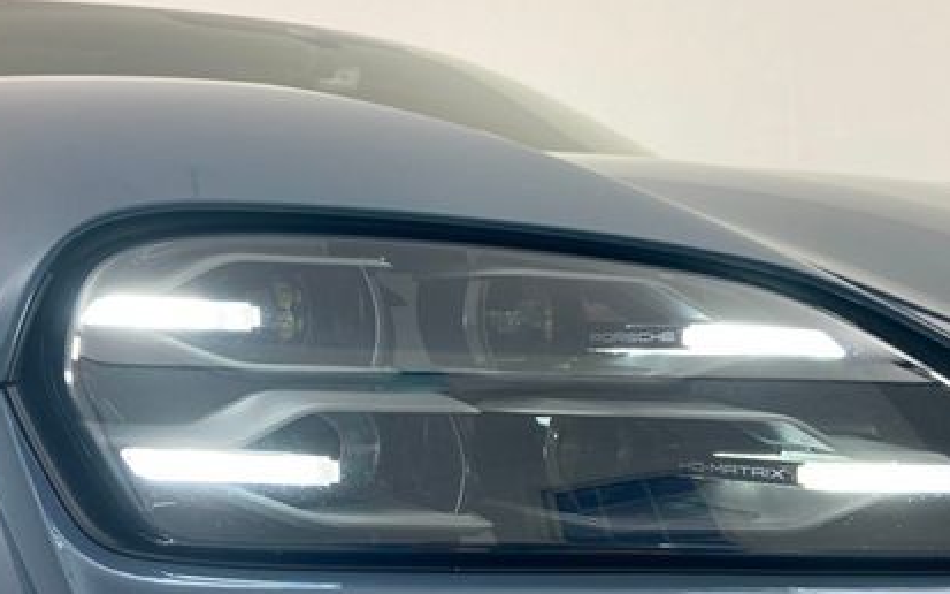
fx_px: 1191
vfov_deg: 27.9
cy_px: 380
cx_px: 559
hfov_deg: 43.3
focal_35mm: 46
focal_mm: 3.99
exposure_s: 1/154
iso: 20
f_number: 1.8
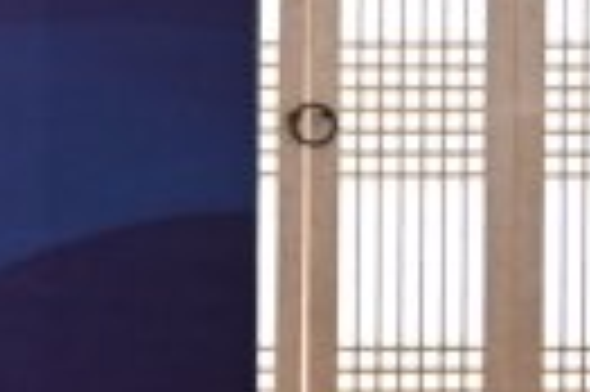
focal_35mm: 239
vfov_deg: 5.7
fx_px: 3912
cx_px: -910
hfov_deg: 7.9
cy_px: -16
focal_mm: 39
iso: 3200
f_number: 5.6
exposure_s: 1/160
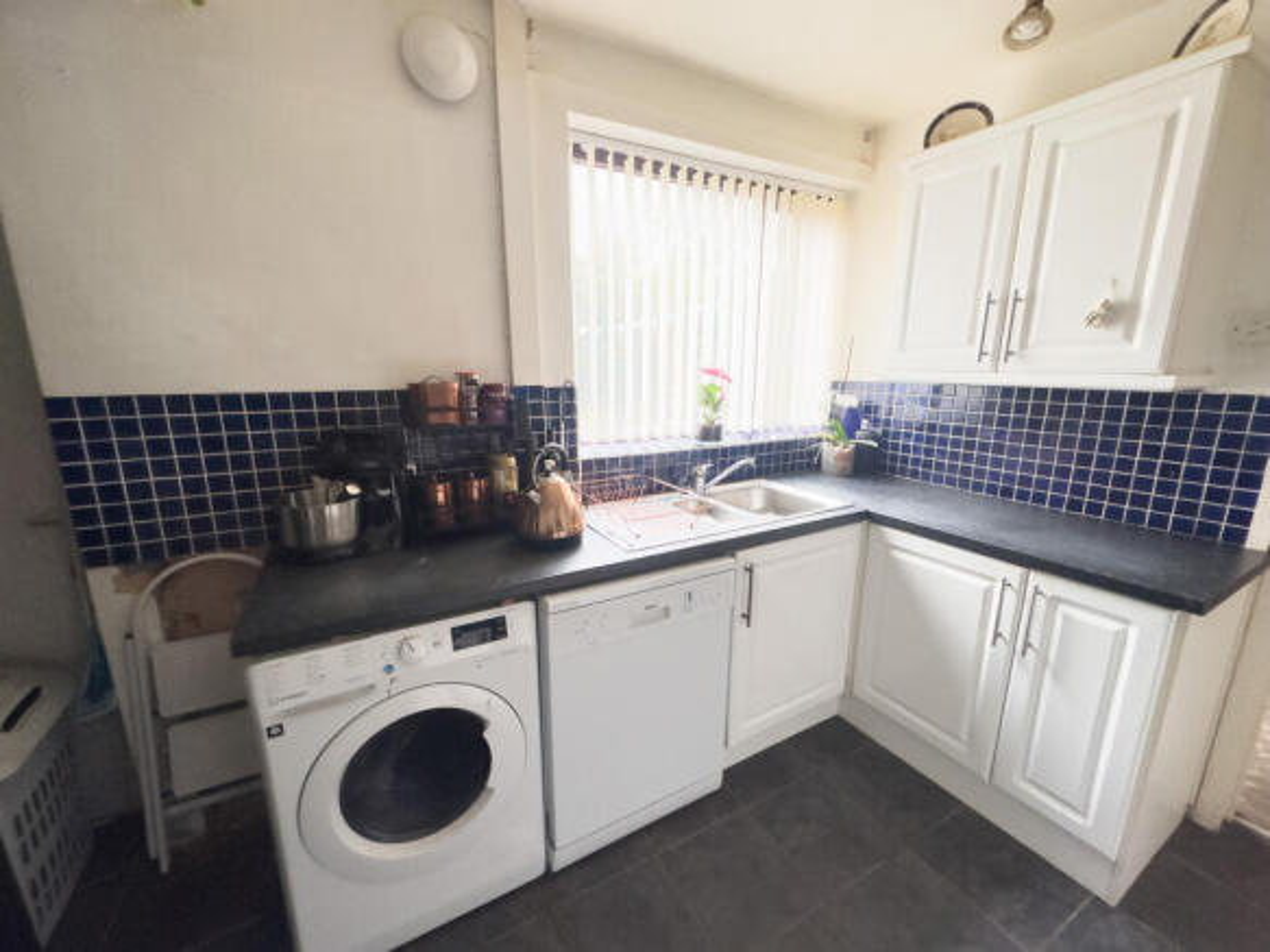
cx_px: 635
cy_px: 476
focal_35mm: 14
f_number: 2.2
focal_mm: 2.22
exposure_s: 1/50
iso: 320
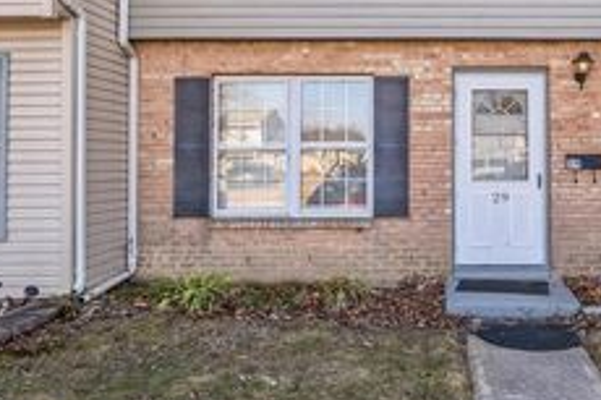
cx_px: 426
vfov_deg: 32.7
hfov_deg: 50.4
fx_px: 617
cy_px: -9
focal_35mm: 37
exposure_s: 1/60
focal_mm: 17
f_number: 7.1
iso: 80
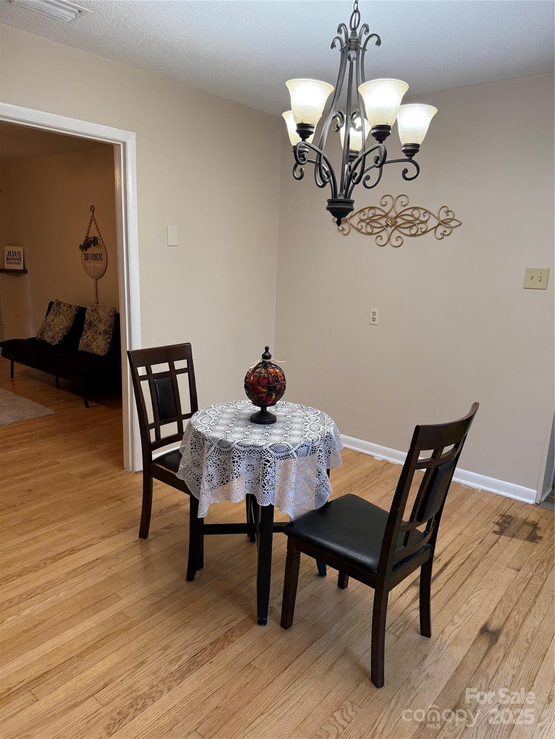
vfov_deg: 71.6
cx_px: 278
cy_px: 370
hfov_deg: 56.8
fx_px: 513
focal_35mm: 24
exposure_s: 1/60
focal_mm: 6.76
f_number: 1.78
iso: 125
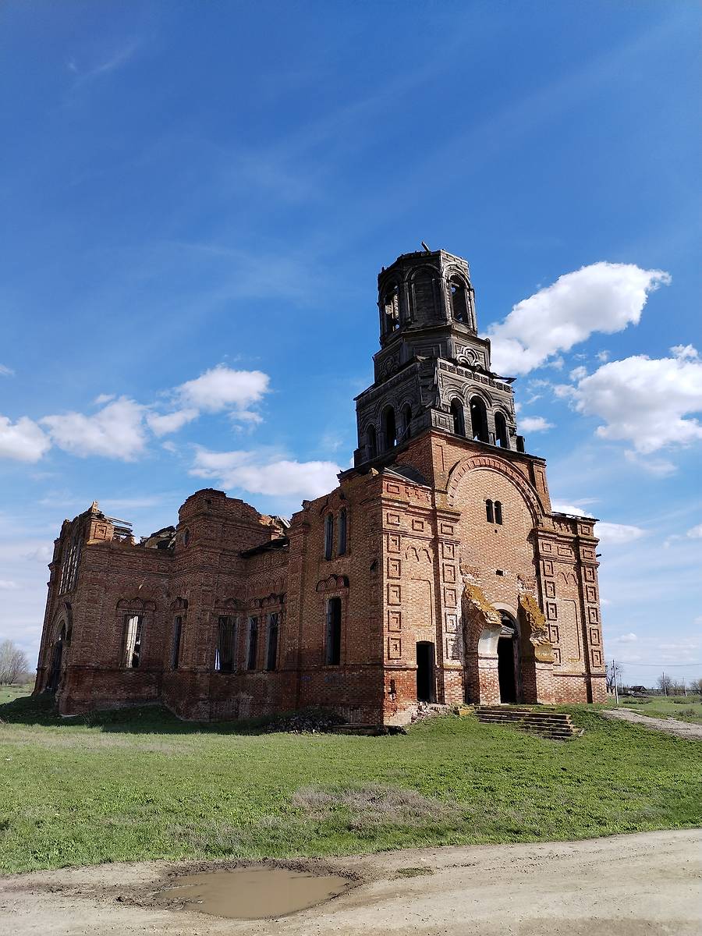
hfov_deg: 48.2
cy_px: 468
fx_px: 784
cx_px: 351
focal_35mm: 29
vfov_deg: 61.7
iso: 100
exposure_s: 1/1553
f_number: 1.8
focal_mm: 4.75
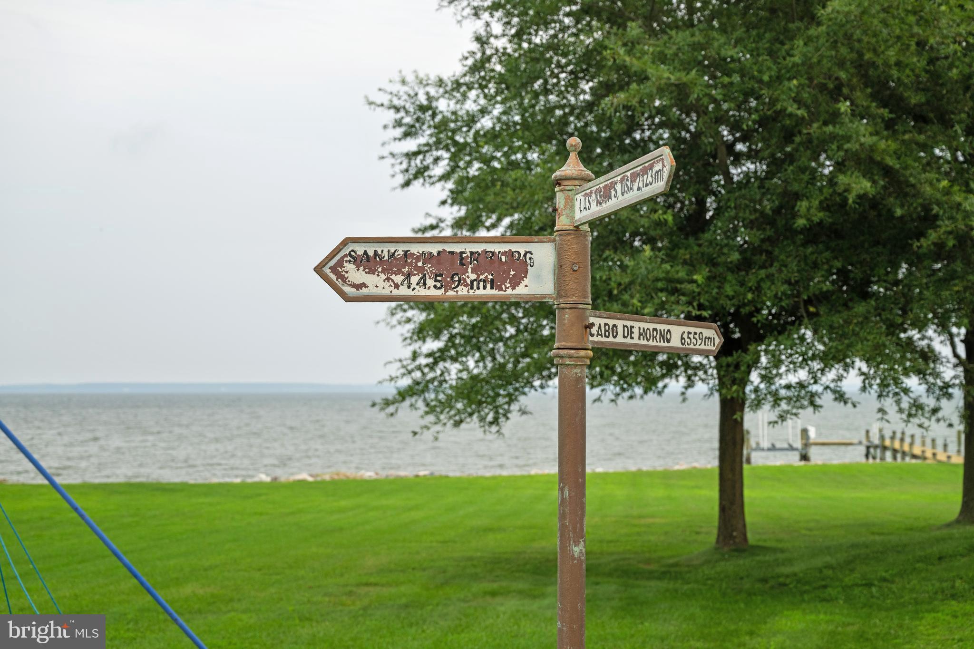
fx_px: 1326
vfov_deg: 27.5
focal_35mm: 49
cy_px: 324
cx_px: 487
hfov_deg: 40.3
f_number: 5.6
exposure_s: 1/100
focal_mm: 49
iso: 500
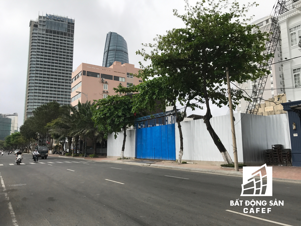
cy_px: 113
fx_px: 243
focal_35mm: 28
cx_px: 150
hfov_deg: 63.4
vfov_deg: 49.7
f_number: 1.8
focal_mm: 3.99
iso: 20
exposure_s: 1/2660
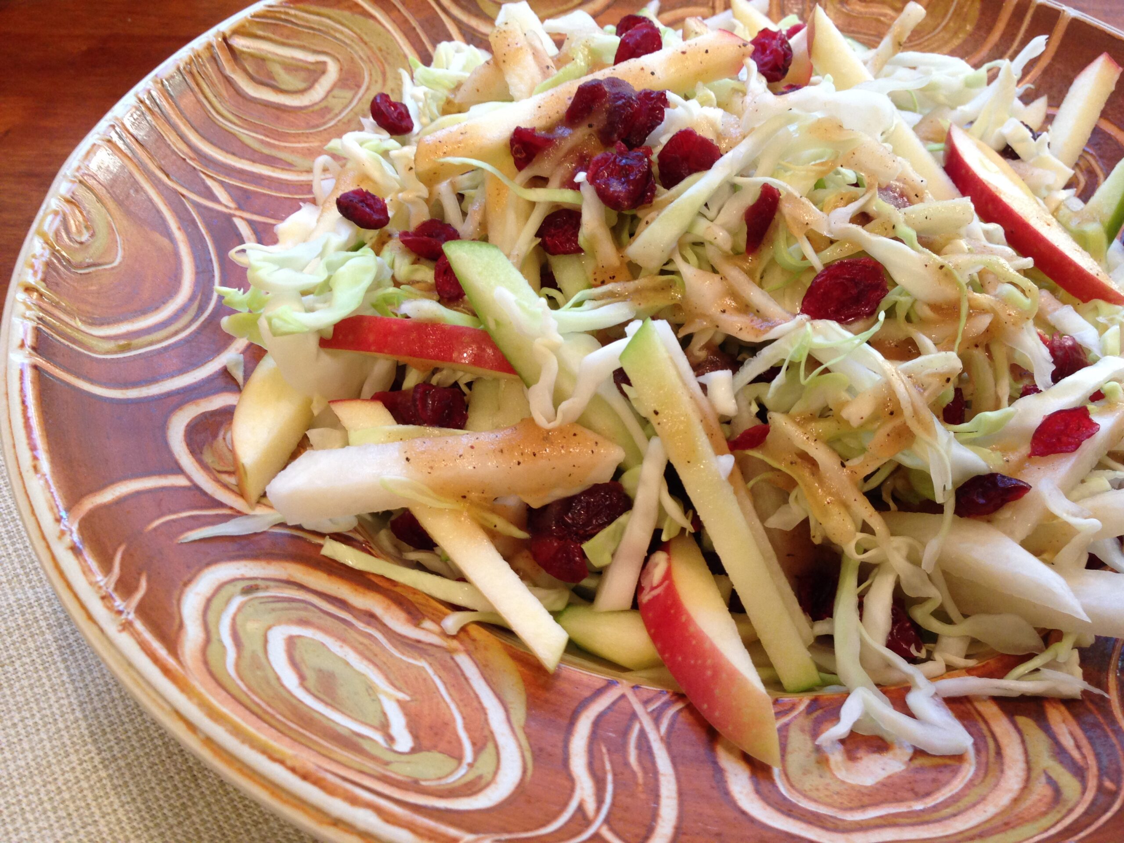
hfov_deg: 55.4
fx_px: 1072
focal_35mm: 33
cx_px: 562
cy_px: 422
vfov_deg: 42.9
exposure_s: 1/20
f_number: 2.4
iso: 125
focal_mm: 4.12
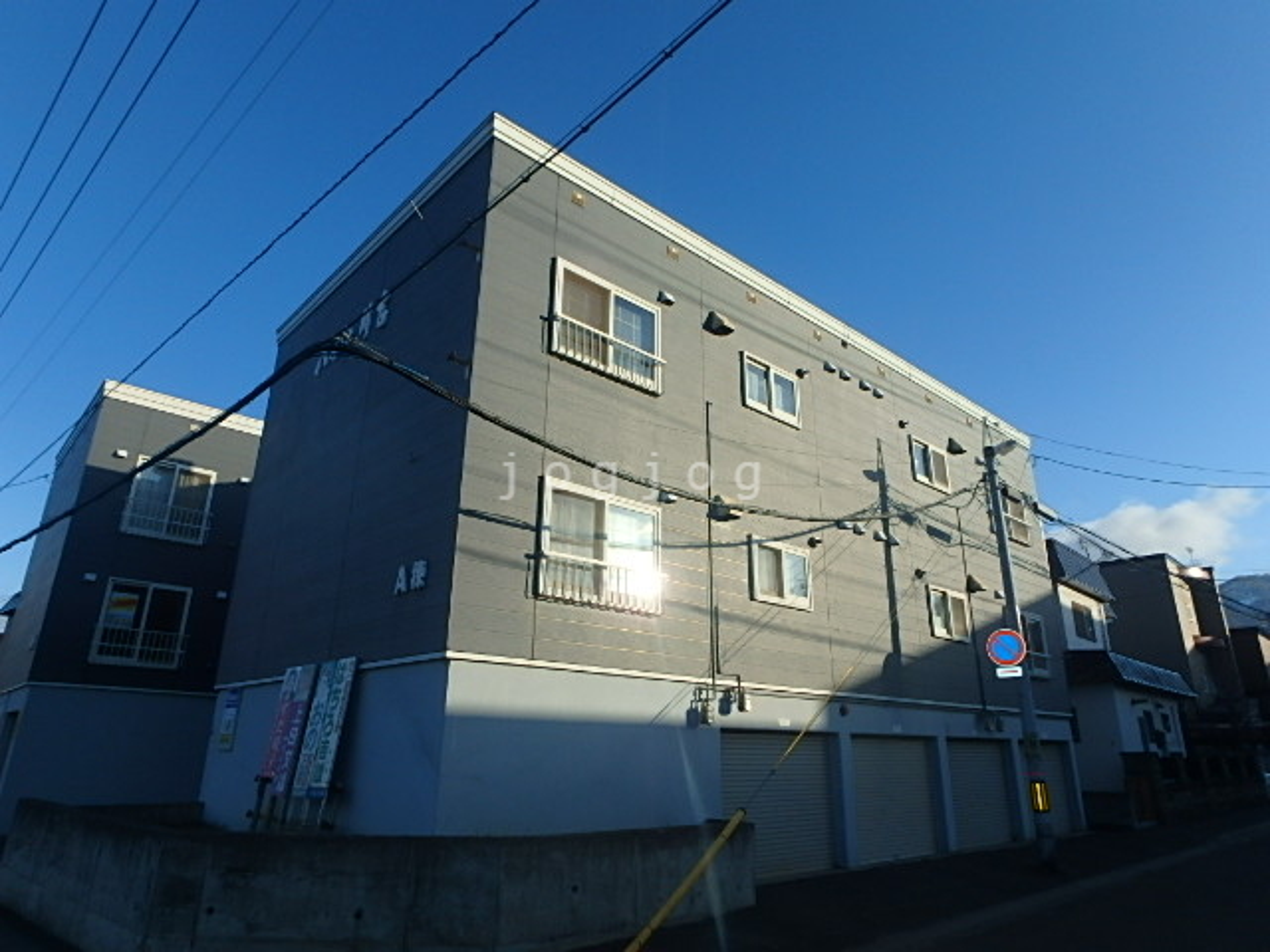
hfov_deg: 79.0
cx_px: 635
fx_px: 770
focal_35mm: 21
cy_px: 476
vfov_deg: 63.4
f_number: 6
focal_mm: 3.7
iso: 125
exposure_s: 1/500
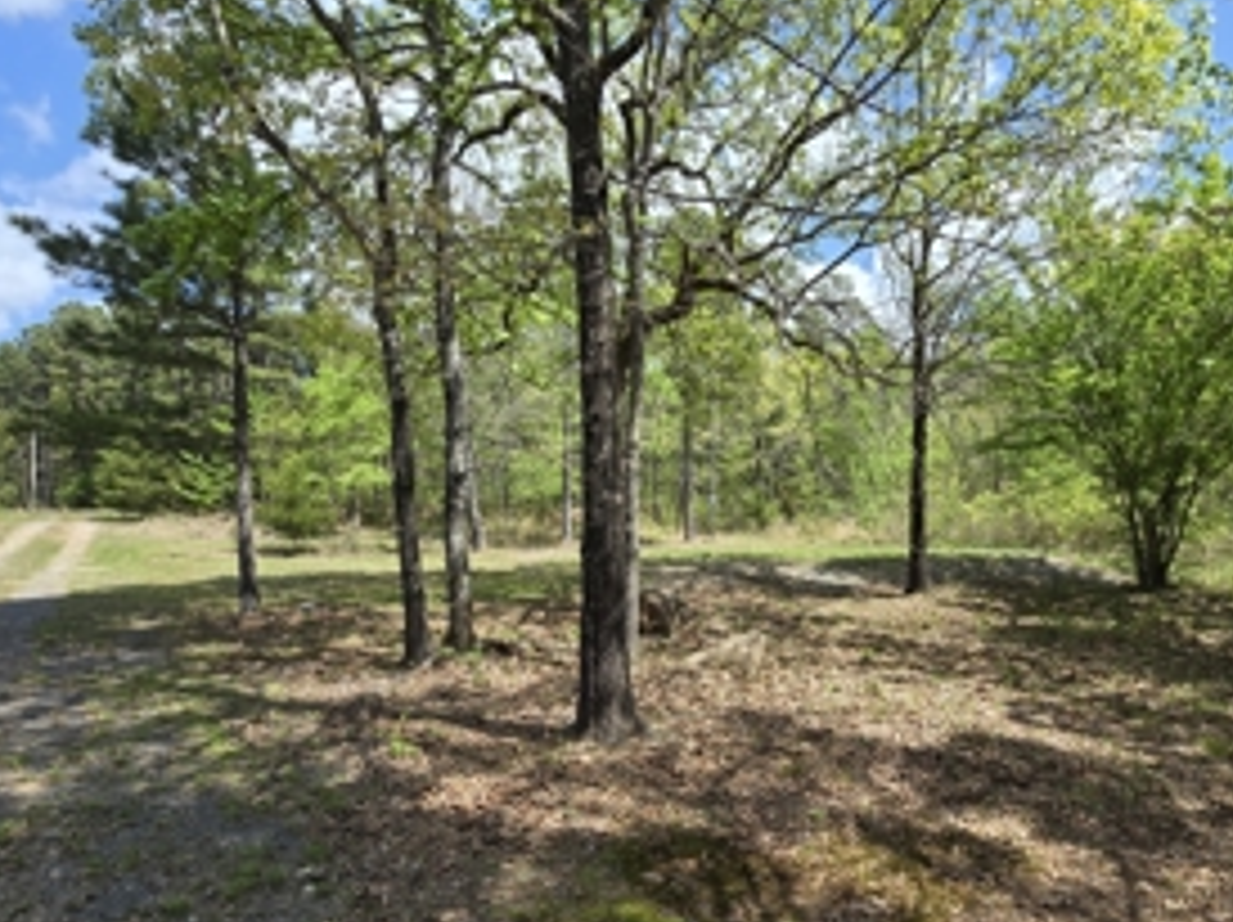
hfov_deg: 84.3
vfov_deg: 68.0
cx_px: 698
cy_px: 549
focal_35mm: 19
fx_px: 676
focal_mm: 2.2
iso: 50
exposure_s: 1/1157
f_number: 2.2
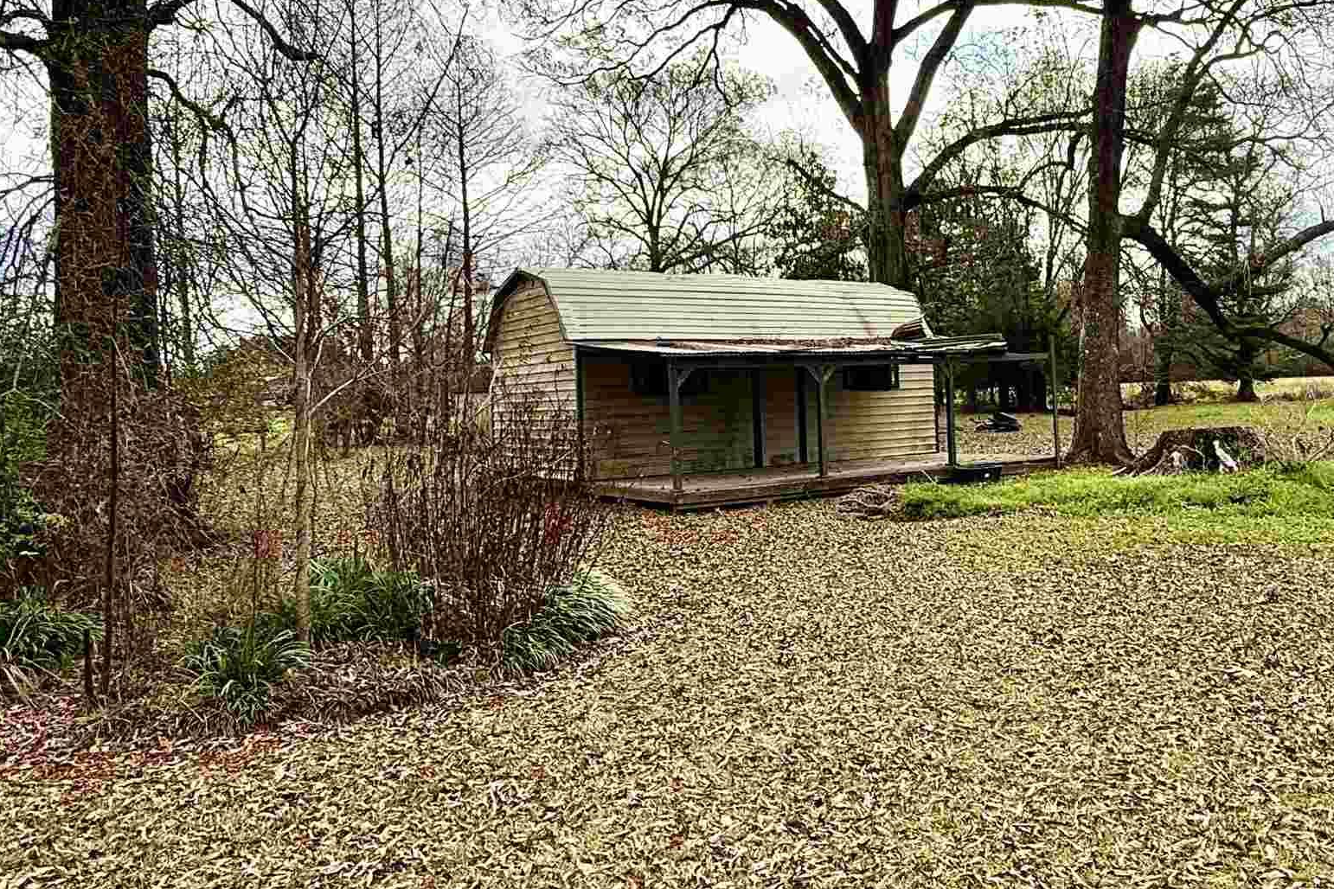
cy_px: 392
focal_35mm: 29
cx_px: 794
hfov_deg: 63.1
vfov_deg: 44.9
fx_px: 1075
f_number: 2.2
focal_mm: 2.22
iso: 80
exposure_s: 1/1368
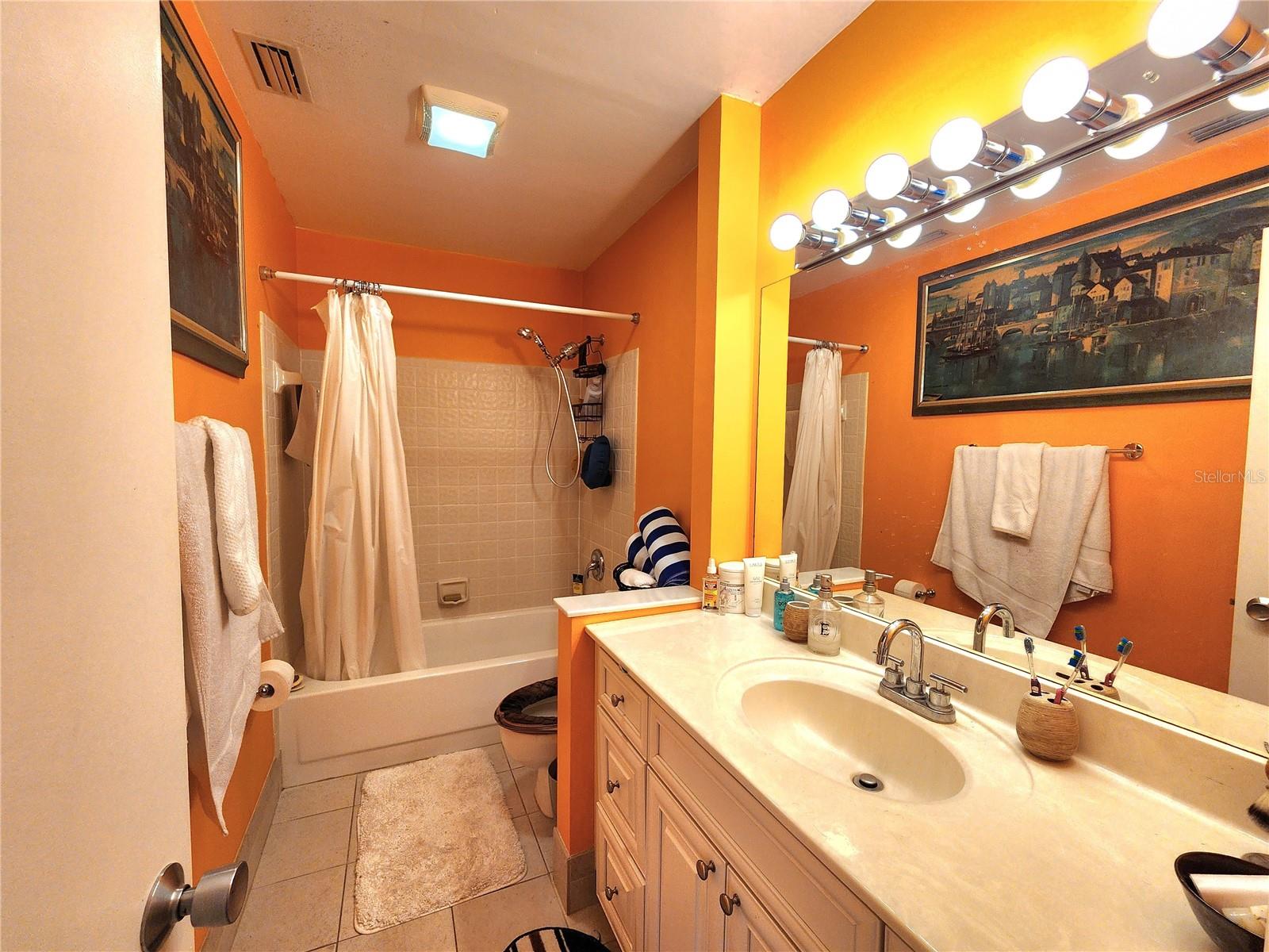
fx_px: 477
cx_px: 634
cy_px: 476
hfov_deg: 106.2
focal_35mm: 13
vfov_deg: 89.9
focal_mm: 2.2
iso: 160
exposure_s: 1/60.2
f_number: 2.2
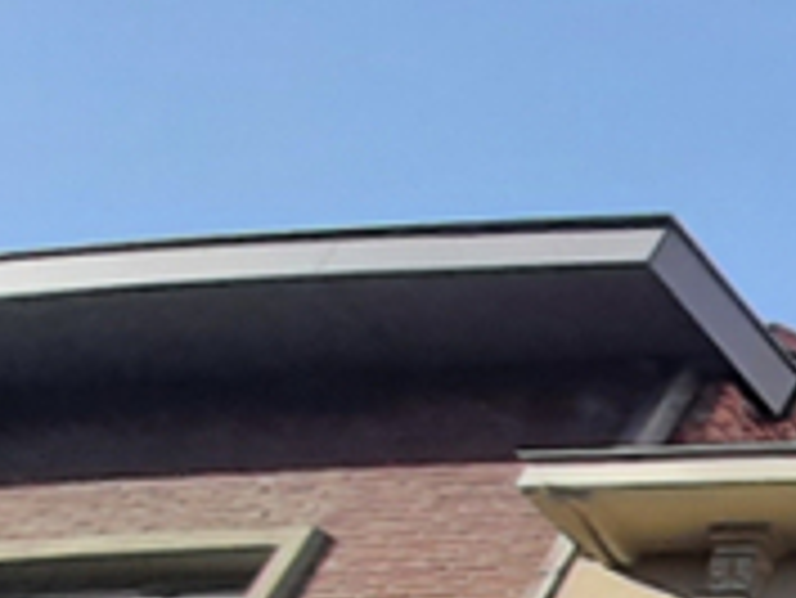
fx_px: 2025
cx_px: 2455
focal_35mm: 88
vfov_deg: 13.3
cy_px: 1353
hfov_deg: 11.2
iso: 40
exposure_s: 1/591
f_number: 2.2
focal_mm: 1.42
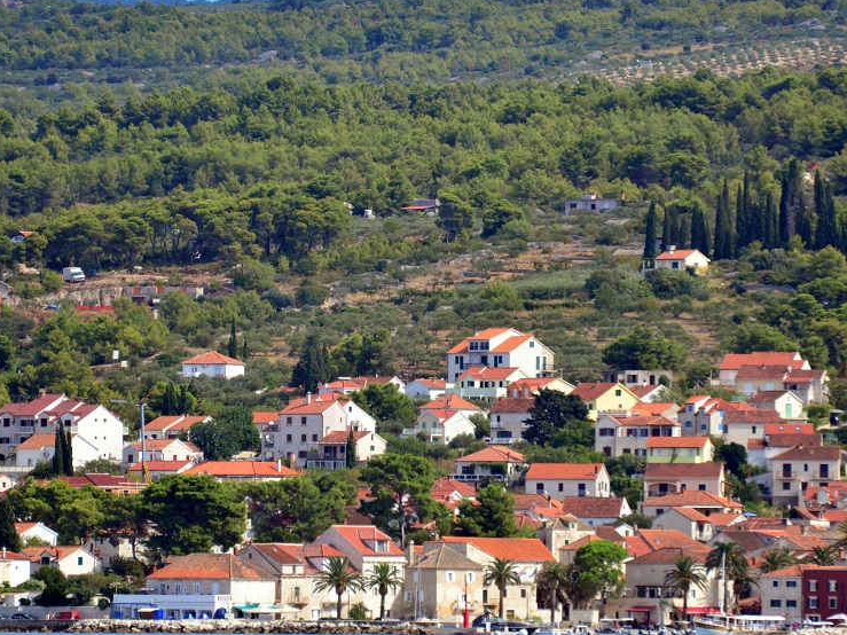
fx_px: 14287
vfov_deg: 2.5
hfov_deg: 3.4
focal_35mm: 584
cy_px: 320
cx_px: 486
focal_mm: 300
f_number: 5.6
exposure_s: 1/6400
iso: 2000
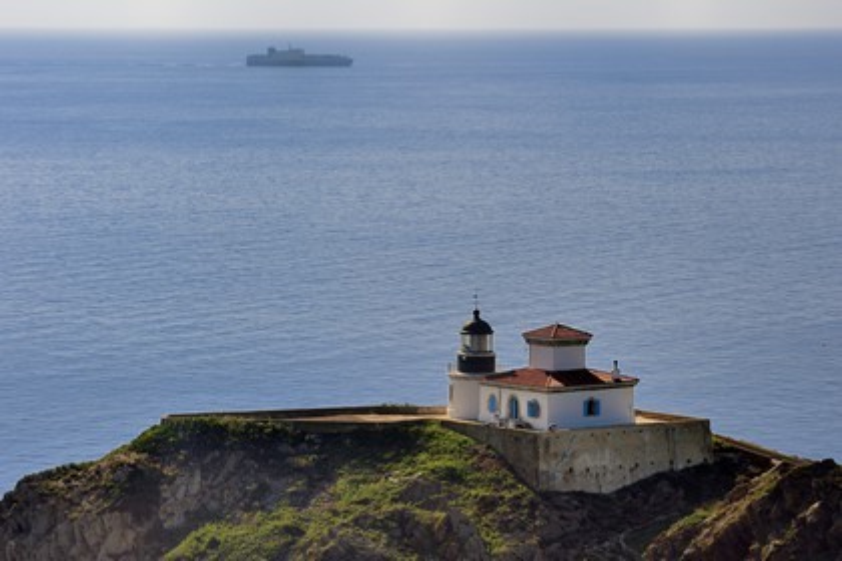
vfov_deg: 8.3
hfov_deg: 12.5
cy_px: 280
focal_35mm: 165
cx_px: 421
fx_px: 3859
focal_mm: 165
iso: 200
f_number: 20
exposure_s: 1/200
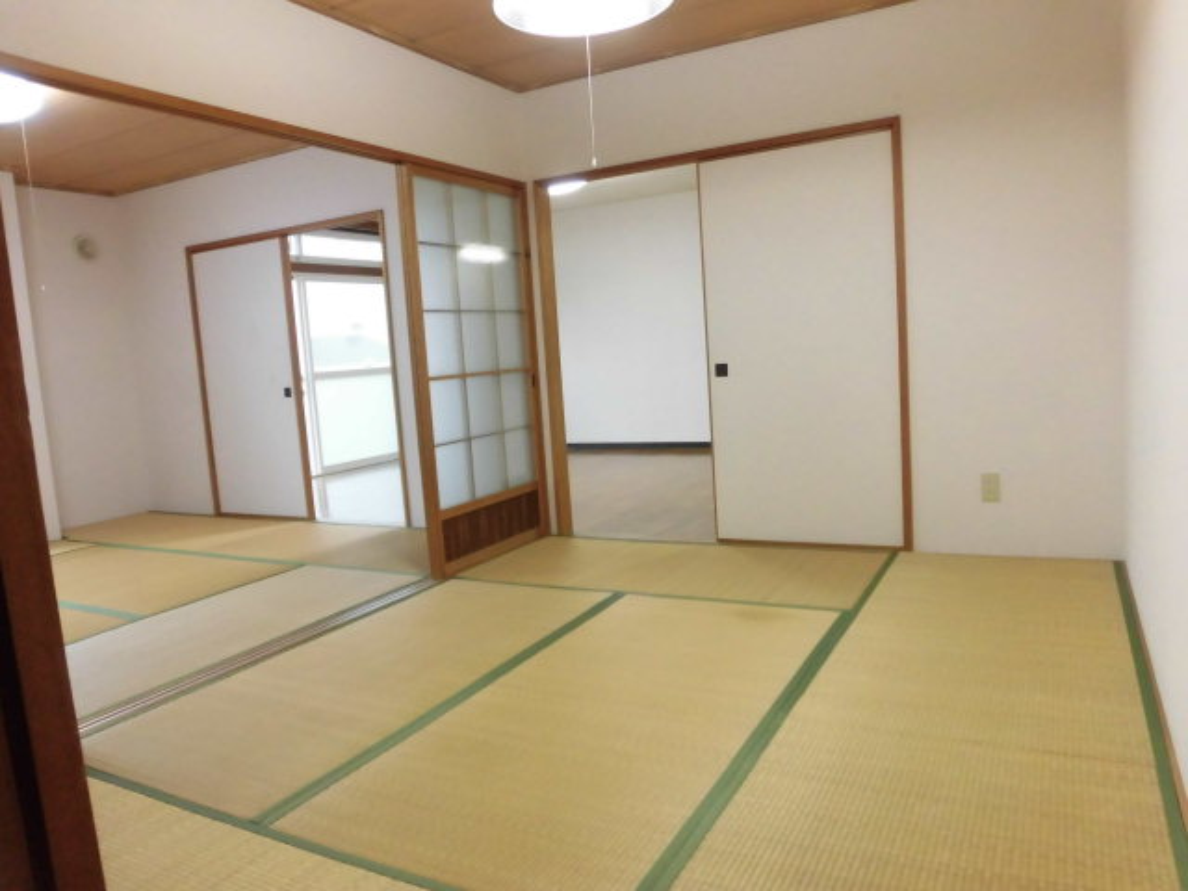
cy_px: 446
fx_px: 824
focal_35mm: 24
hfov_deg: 71.6
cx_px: 594
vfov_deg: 56.8
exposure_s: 1/30
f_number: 3.1
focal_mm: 4.3
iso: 320
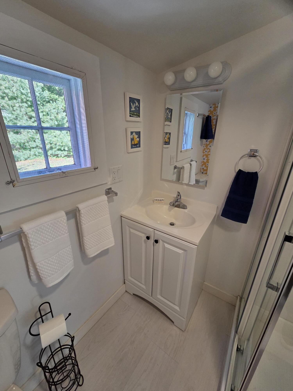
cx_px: 146
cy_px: 196
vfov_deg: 106.2
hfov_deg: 89.9
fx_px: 147
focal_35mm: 13
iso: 200
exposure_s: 1/120
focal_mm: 2.2
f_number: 2.2
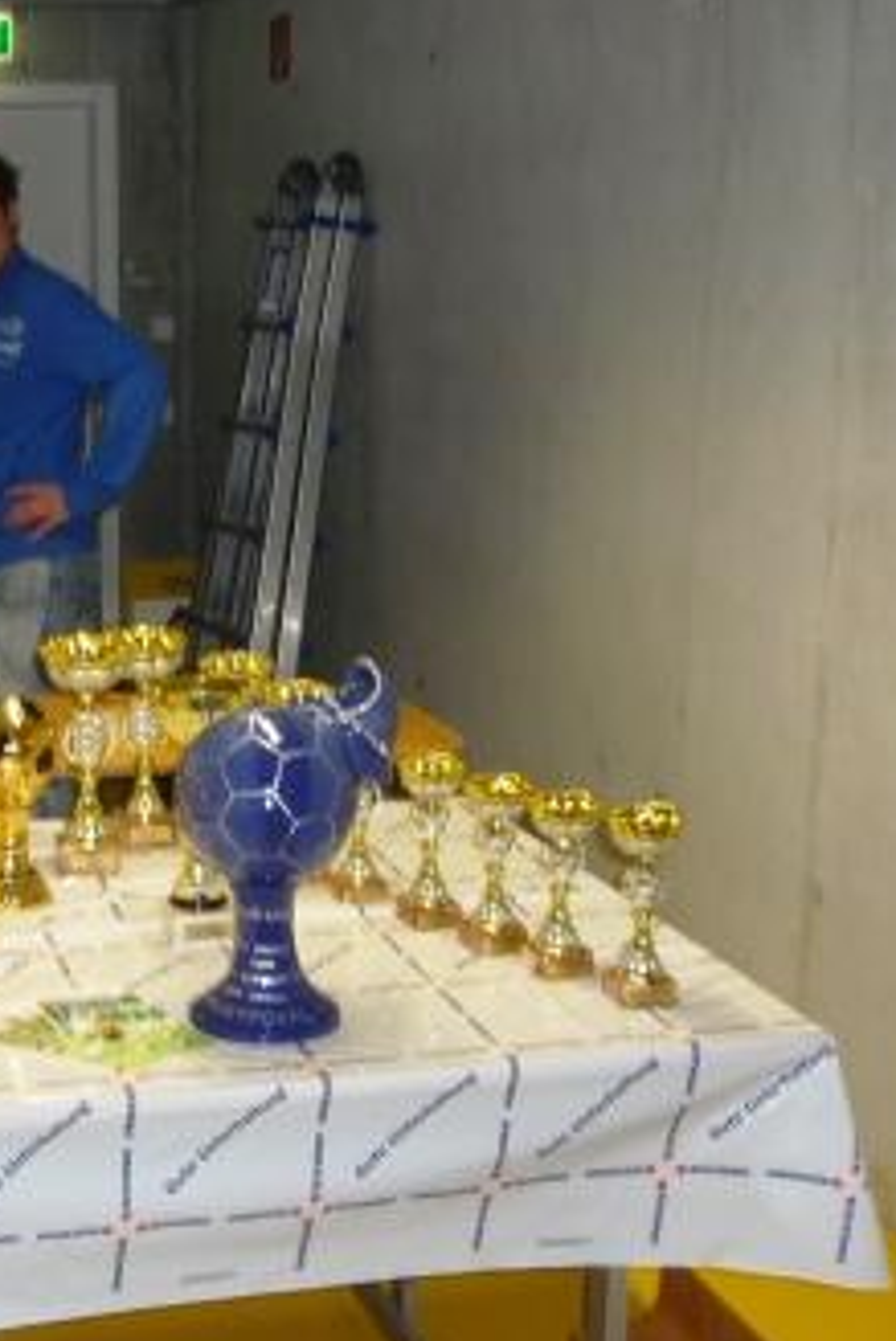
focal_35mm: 54
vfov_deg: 36.9
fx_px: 2014
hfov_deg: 24.2
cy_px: 675
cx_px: 37
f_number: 2.8
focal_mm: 5.5
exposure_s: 1/30
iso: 160
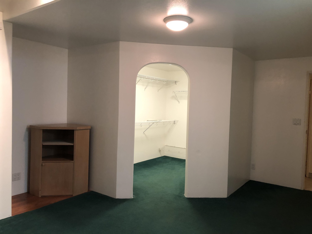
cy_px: 117
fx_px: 252
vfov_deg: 49.7
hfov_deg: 63.4
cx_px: 156
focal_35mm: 28
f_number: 1.8
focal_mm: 3.99
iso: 64
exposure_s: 1/15
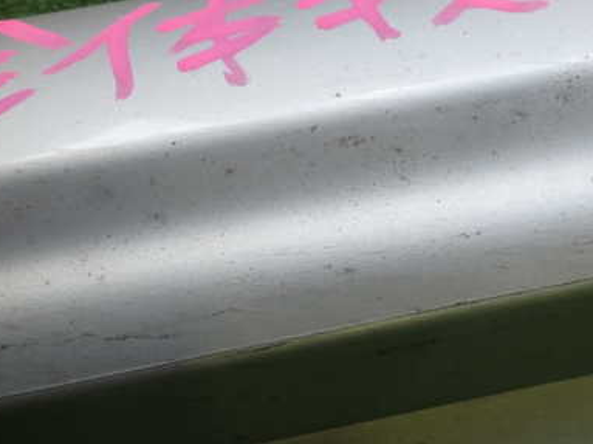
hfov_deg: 40.0
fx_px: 805
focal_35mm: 47
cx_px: 392
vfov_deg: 30.9
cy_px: 237
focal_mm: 5.4
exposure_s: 1/60
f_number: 2.3
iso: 200
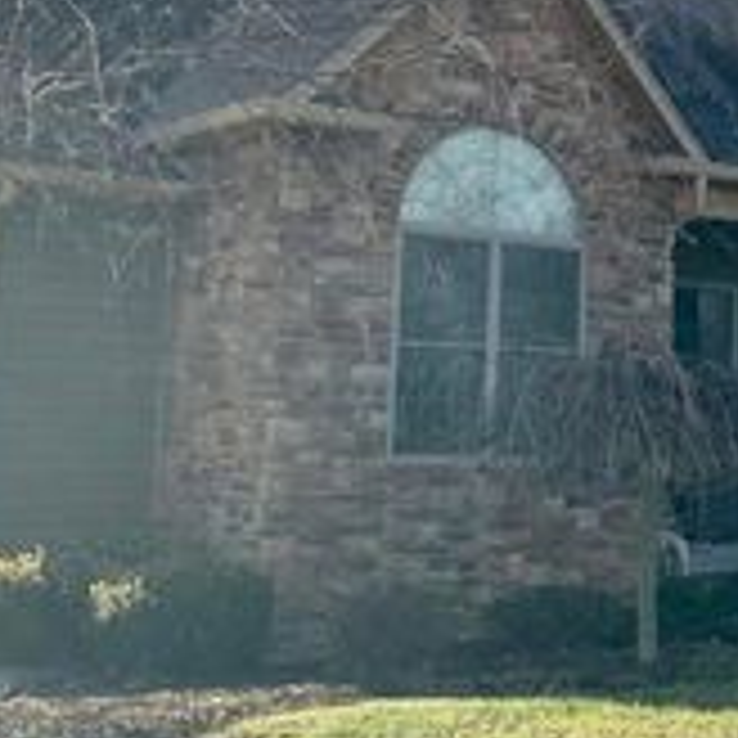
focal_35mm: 78
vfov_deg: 22.1
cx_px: 864
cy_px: 232
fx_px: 1881
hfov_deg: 20.8
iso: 16
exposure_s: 1/1626
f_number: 1.8
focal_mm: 3
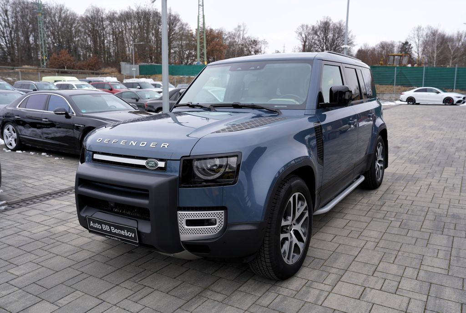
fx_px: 376
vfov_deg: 45.1
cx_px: 233
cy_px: 156
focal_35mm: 29
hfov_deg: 63.6
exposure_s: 1/100
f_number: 4.5
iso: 100
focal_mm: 29
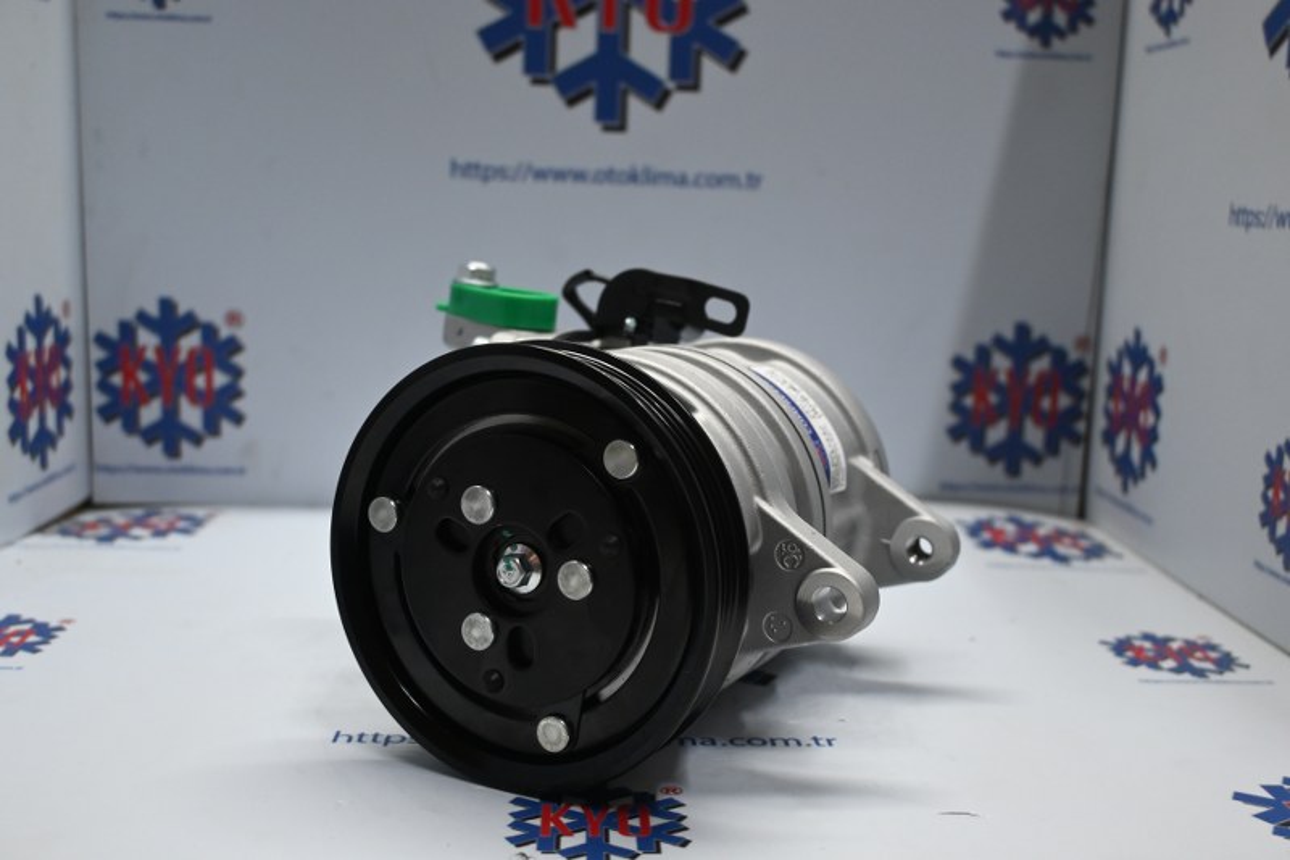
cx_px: 645
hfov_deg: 51.3
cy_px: 430
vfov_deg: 35.5
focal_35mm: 38
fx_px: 1343
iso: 1000
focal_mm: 25
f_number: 4.2
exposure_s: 1/125
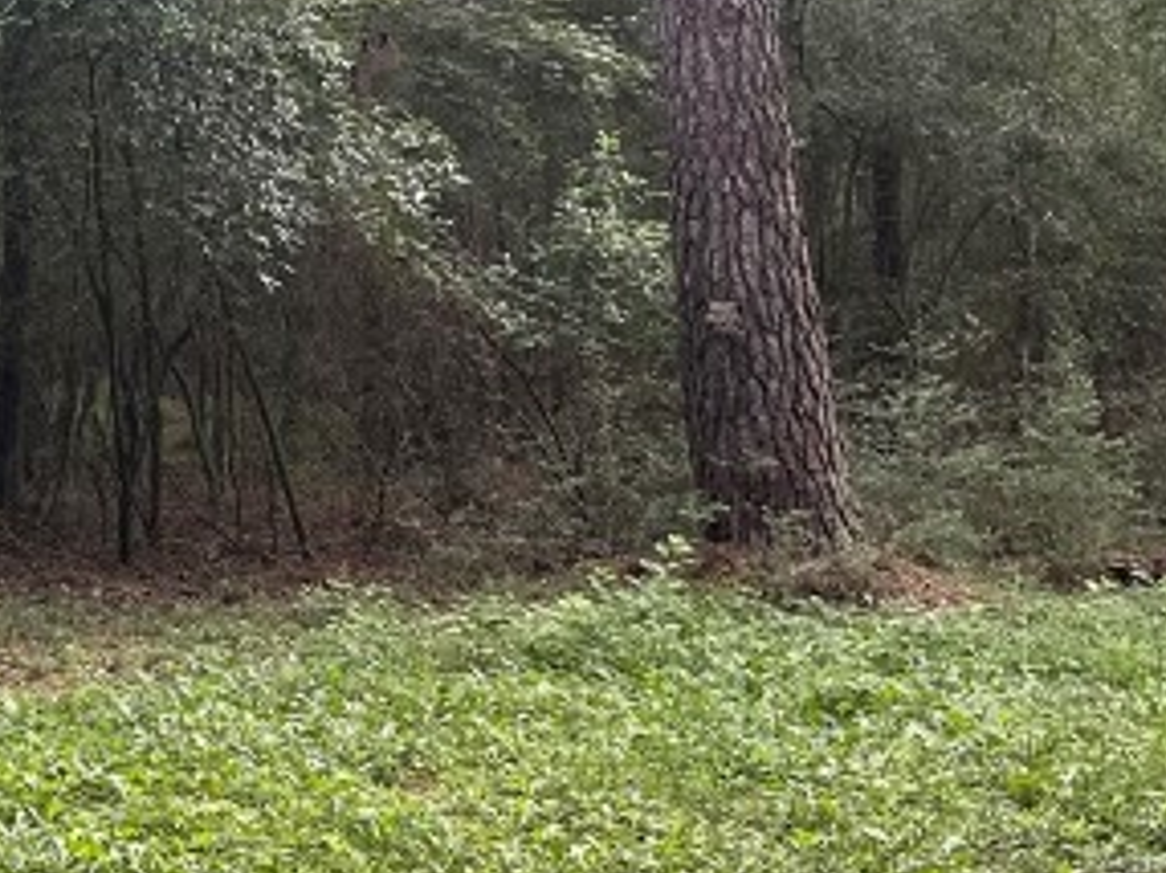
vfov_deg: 16.7
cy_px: -61
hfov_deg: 21.6
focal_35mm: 86
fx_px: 2894
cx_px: -102
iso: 125
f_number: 1.78
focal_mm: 6.86
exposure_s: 1/121
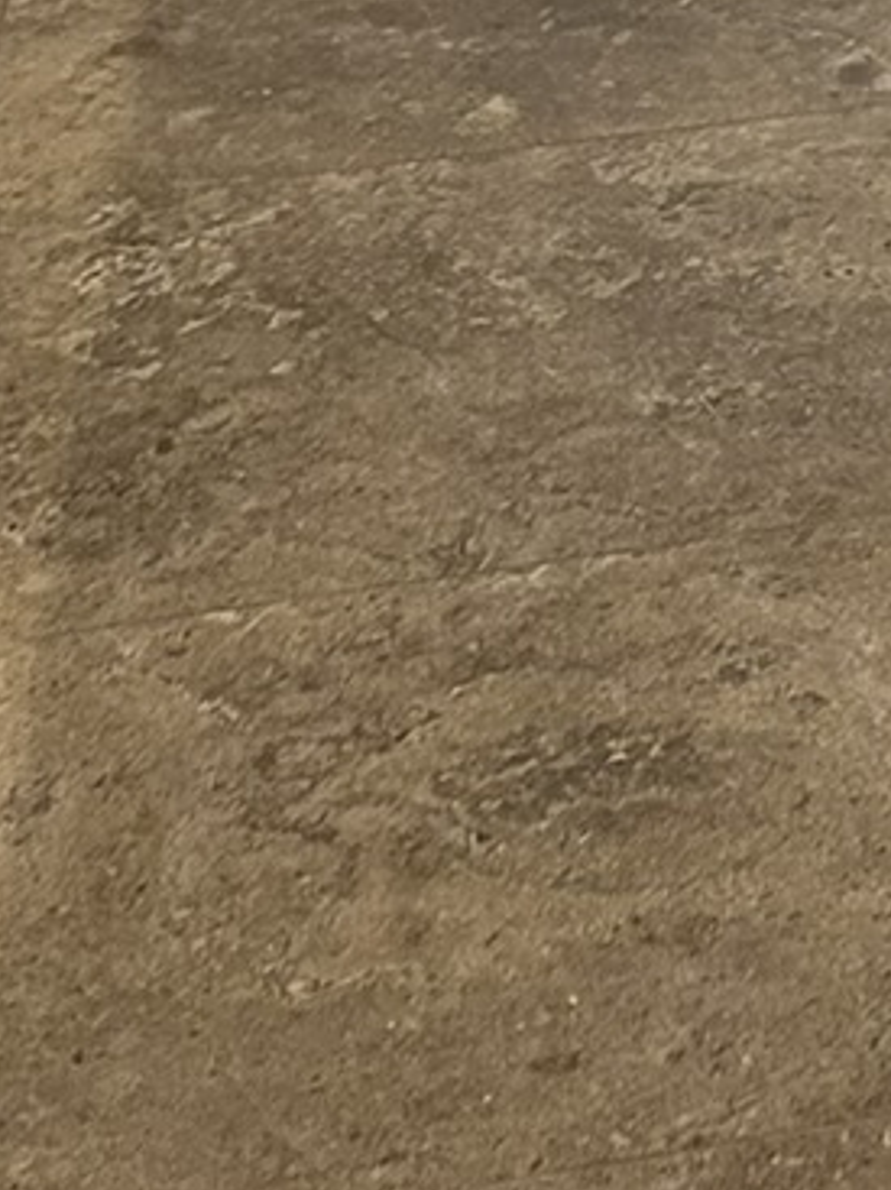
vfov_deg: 11.0
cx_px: 1905
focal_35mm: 145
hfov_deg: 9.4
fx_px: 4979
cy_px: -1832
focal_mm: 5.7
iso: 80
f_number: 1.5
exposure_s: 1/50
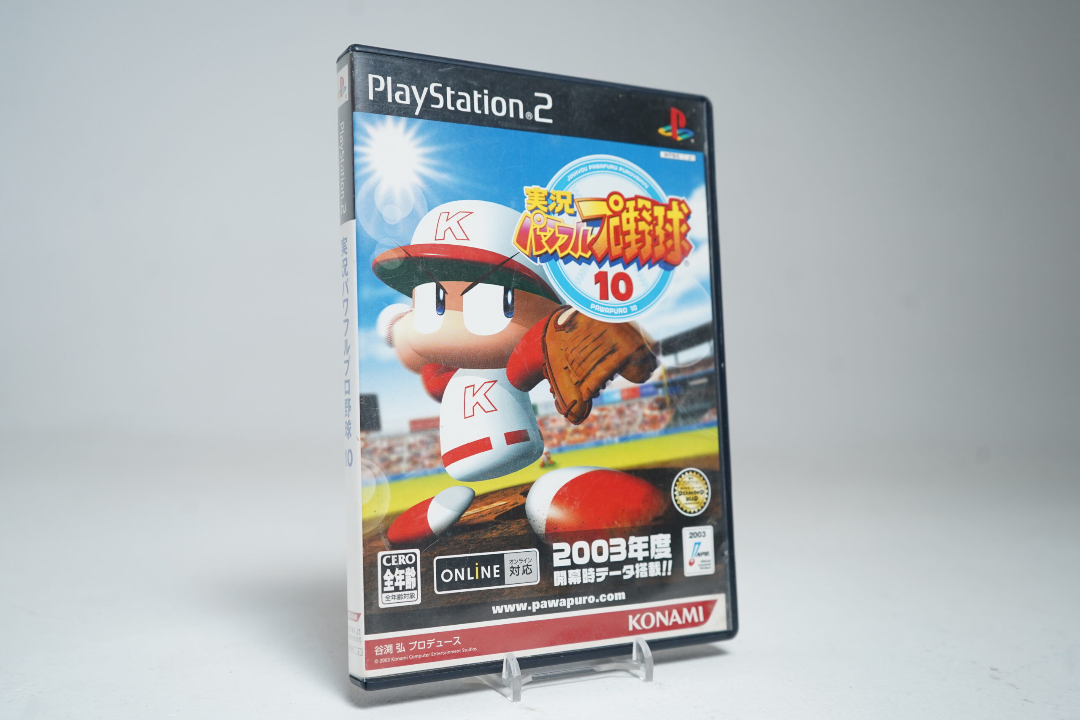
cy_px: 360
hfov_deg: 55.8
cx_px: 540
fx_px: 1020
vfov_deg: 38.9
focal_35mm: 34
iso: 800
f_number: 5
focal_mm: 34
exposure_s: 1/40
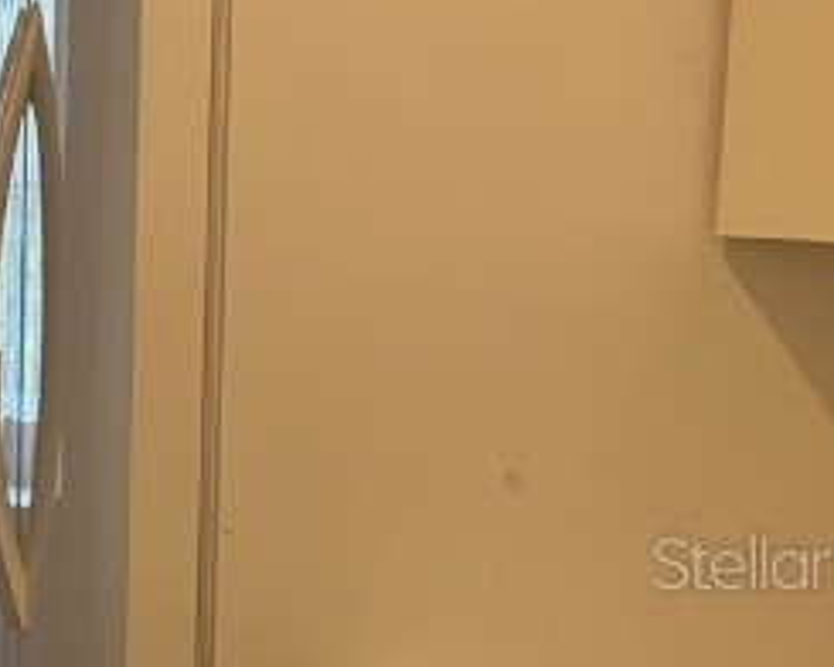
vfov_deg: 14.4
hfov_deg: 15.1
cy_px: 562
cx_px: -769
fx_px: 2616
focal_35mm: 106
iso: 125
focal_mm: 5.96
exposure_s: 1/120
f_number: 1.6
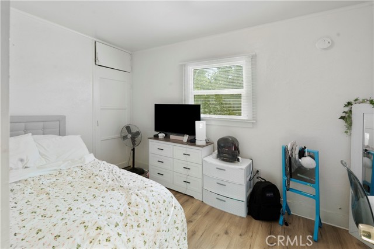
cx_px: 187
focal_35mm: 16
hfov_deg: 96.7
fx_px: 166
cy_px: 124
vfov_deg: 73.8
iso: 640
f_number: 8
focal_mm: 16
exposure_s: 1/40
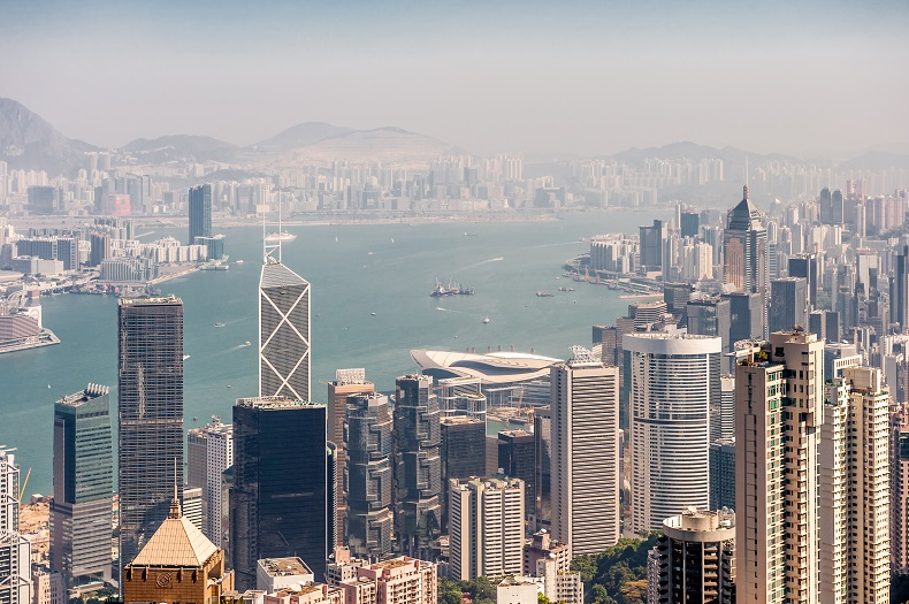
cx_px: 454
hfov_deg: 28.9
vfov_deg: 19.4
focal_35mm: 70
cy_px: 302
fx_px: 1766
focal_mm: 70
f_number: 7.1
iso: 200
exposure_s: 1/640
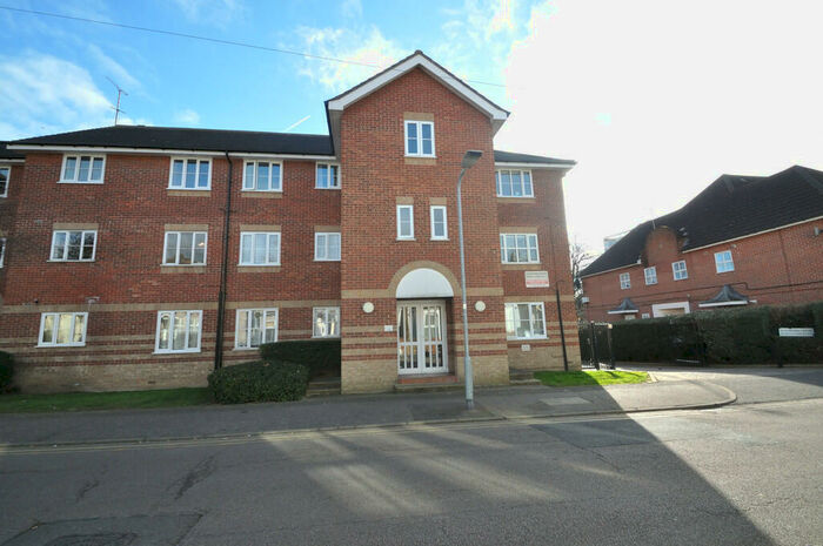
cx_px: 412
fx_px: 343
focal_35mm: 15
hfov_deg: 100.5
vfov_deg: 77.2
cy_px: 273
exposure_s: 1/400
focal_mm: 10
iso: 1000
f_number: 10
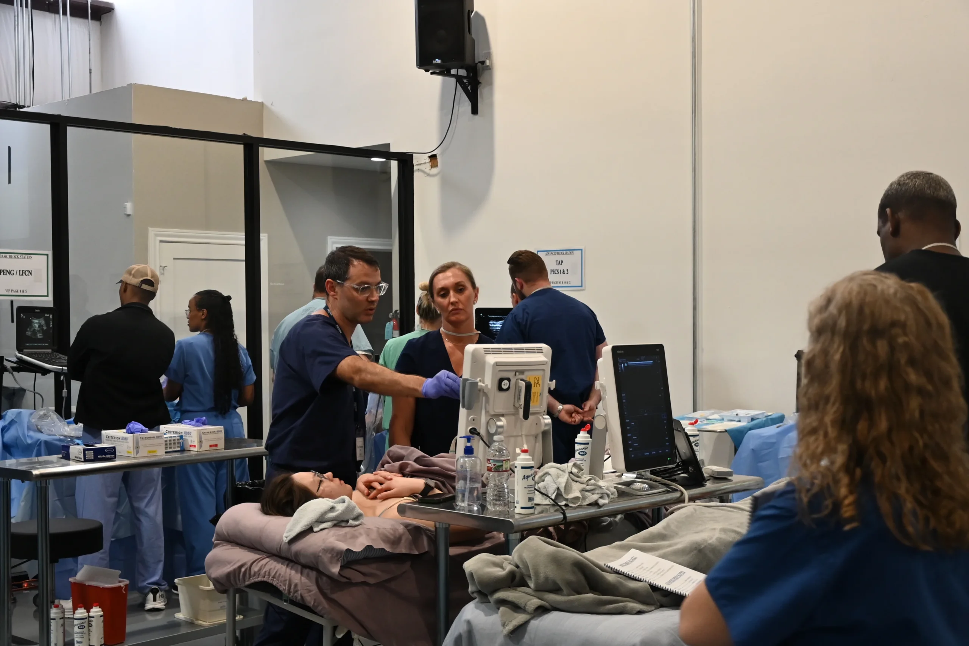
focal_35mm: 48
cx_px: 484
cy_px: 323
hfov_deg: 41.1
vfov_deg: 28.1
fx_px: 1292
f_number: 4.2
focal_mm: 32
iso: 1400
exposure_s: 1/125
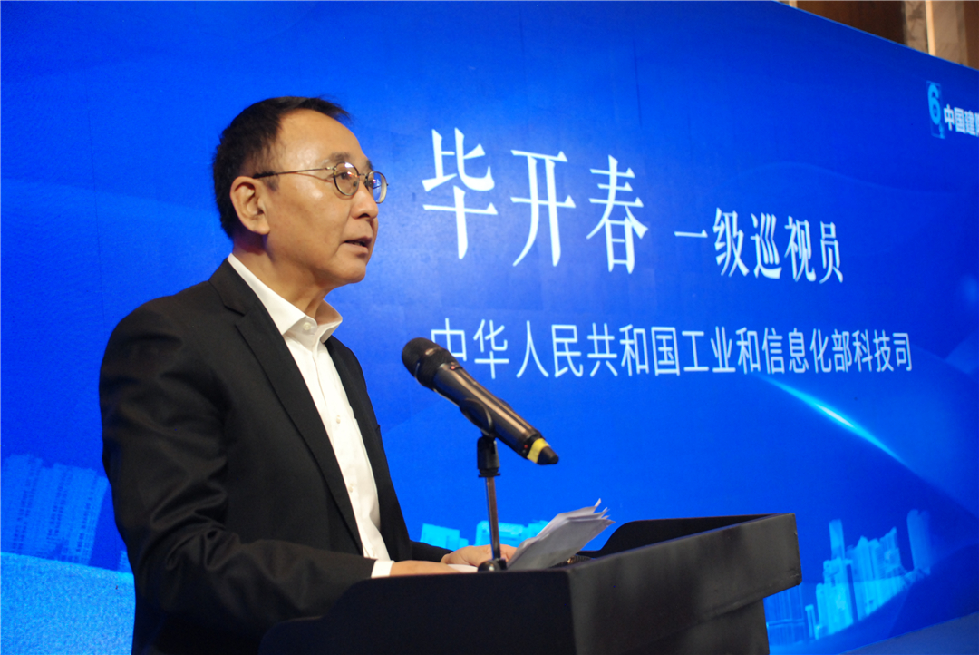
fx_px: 1429
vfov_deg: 25.8
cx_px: 490
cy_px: 328
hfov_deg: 37.8
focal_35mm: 52
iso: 800
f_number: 5
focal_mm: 35
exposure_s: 1/100
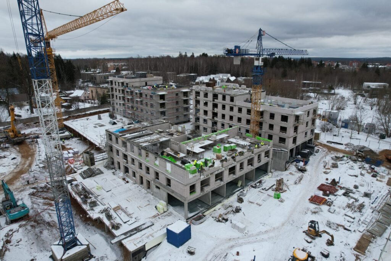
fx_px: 239
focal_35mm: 22
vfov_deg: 57.2
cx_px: 196
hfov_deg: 78.6
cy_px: 130
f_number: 2.8
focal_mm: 8.38
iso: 100
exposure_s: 1/725
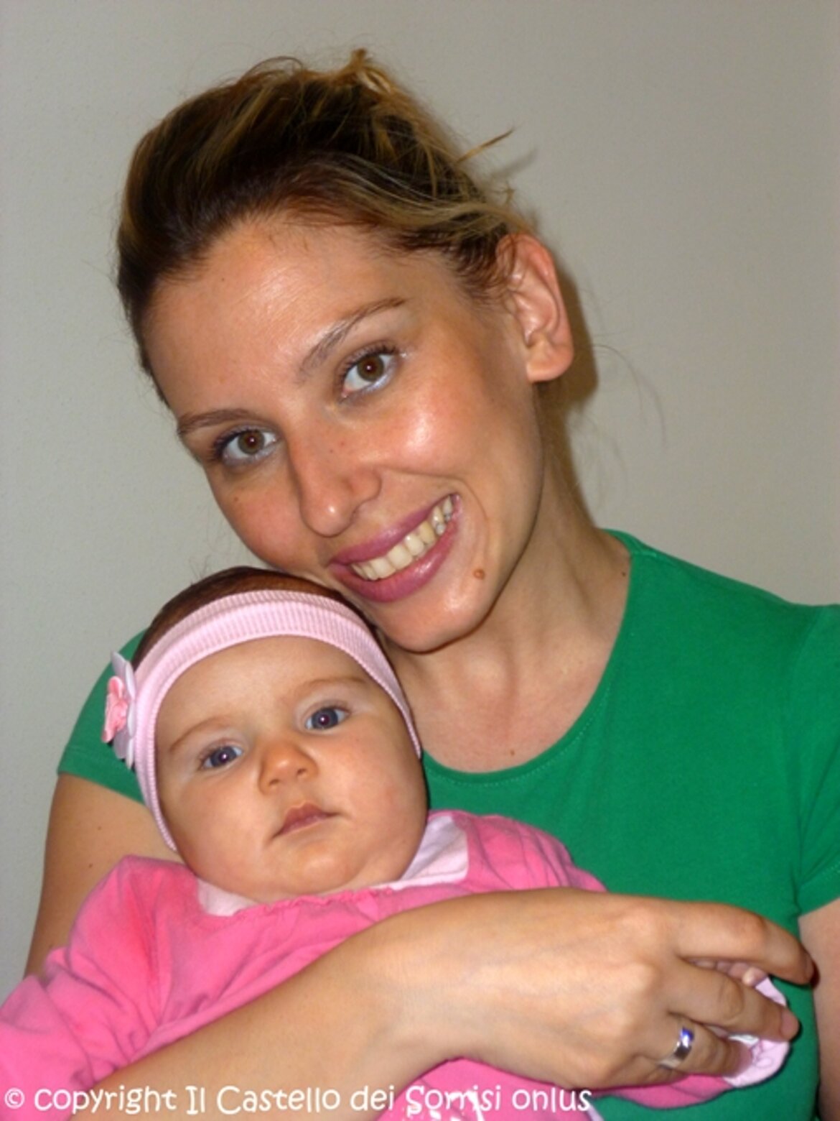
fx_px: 2653
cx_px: 420
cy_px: 560
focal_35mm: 82
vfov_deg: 23.8
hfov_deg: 18.0
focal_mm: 14.7
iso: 125
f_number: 4.9
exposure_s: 1/40
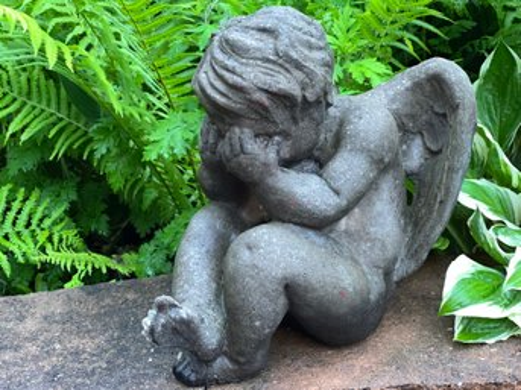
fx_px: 1159
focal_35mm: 77
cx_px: 260
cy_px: 195
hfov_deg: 25.3
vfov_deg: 19.1
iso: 200
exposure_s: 1/60
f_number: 2.8
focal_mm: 9
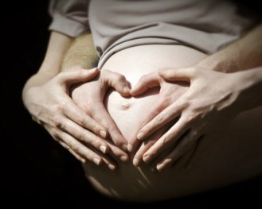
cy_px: 104
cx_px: 131
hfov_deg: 10.8
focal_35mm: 180
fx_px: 1392
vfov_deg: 8.6
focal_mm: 105
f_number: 5.6
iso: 125
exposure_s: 1/800
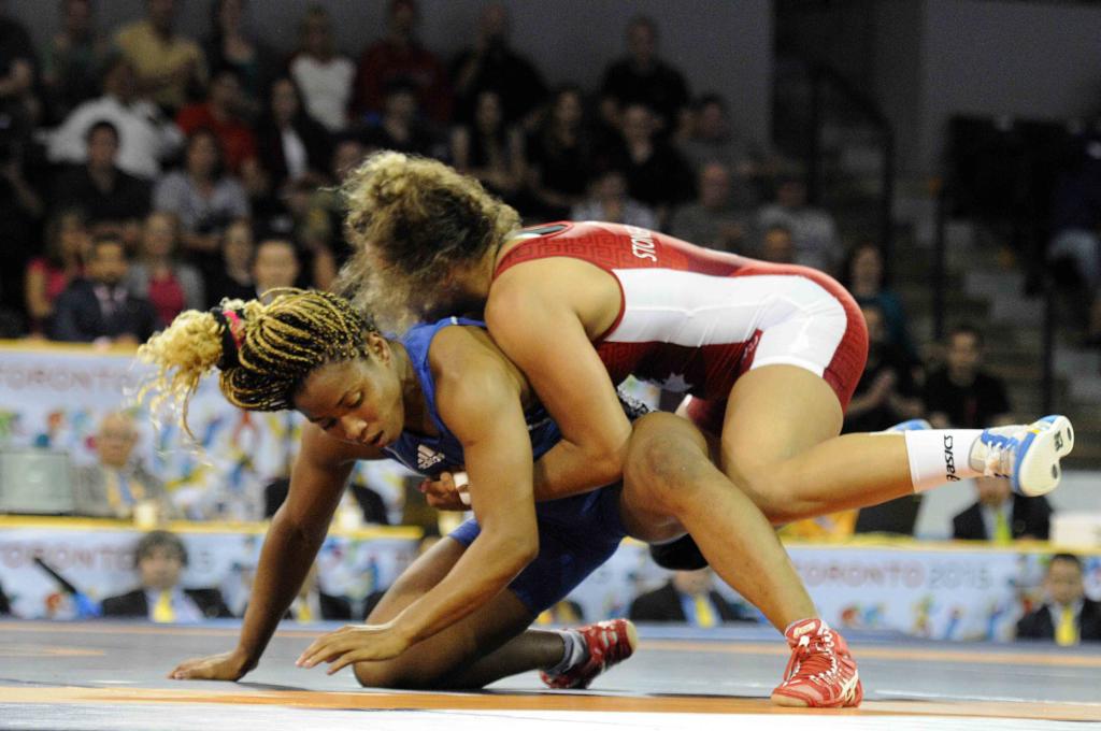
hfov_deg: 14.4
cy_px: 366
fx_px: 4353
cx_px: 550
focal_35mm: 142
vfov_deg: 9.6
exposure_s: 1/320
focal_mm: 95
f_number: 3.2
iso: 1600
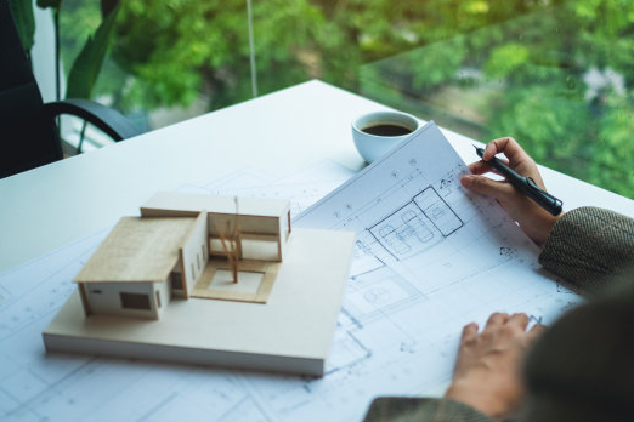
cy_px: 232
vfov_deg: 32.6
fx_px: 722
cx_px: 355
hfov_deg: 47.3
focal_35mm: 41
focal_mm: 23
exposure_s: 1/2200
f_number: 1.4
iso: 200
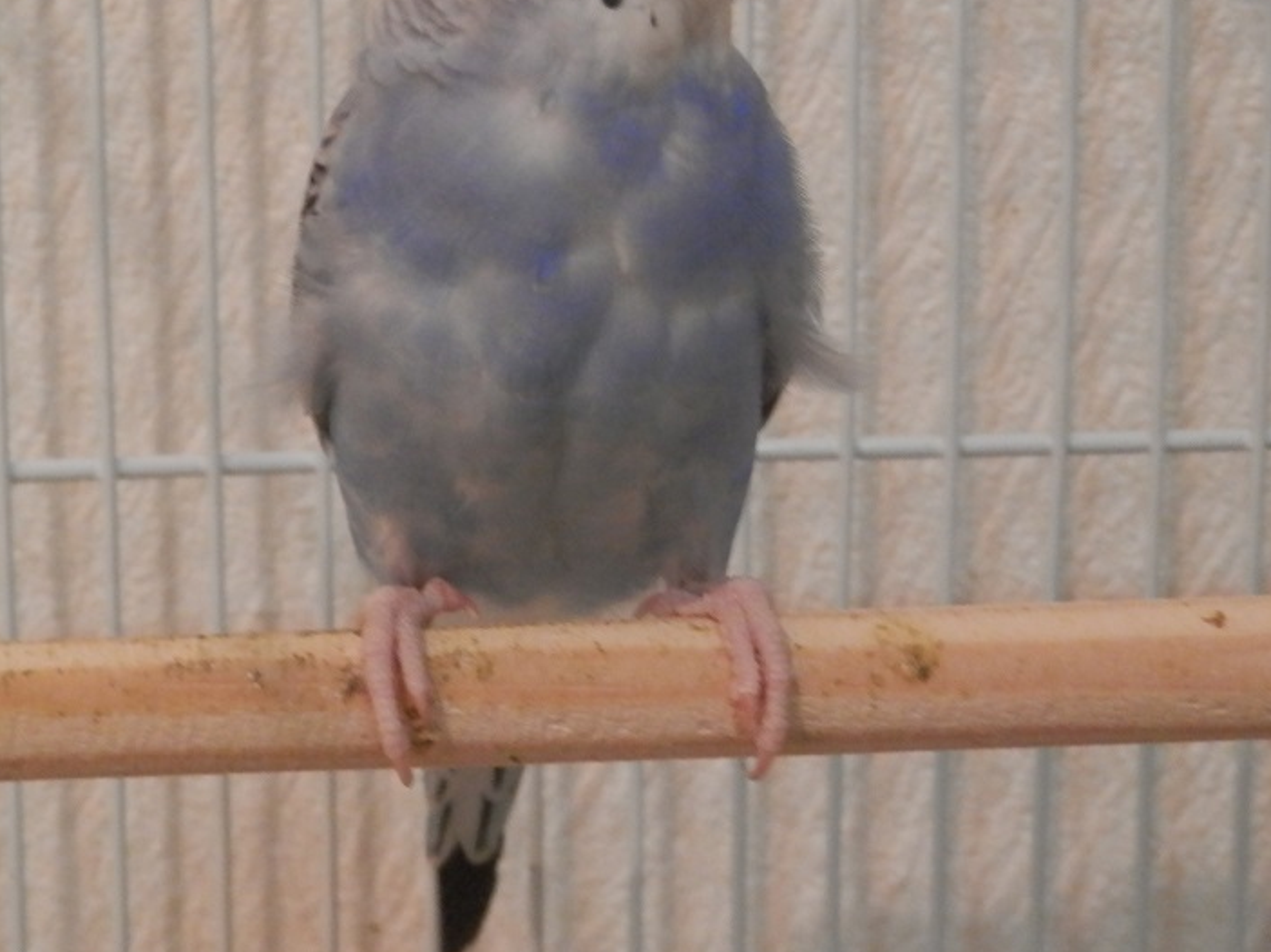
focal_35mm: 104
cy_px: 290
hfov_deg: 18.9
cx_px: 556
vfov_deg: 14.2
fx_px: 3817
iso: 400
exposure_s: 1/8
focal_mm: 13.1
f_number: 4.5
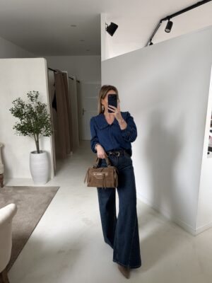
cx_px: 106
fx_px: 196
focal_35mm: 24
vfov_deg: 71.6
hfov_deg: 56.8
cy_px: 142
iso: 320
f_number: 1.78
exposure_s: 1/60
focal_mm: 6.76
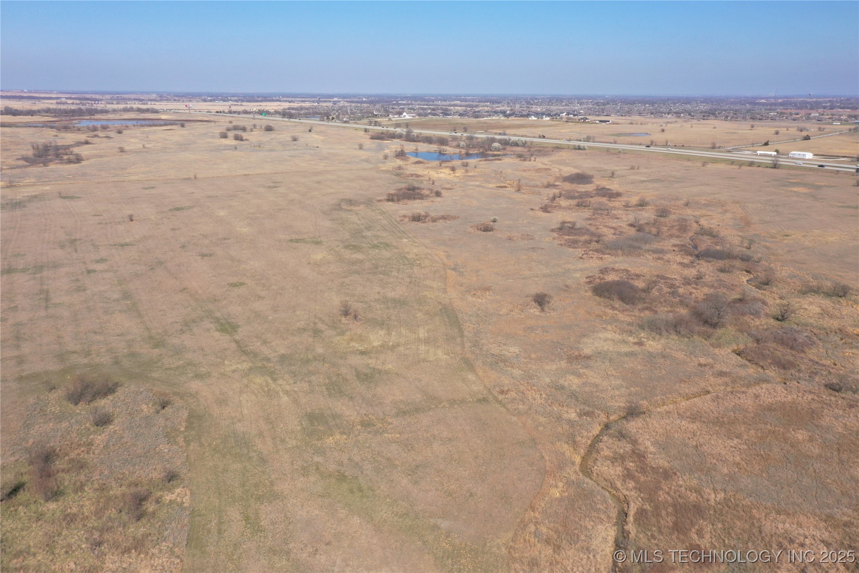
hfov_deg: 65.5
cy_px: 286
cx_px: 430
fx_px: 668
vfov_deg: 46.4
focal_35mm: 28
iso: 100
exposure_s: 1/120
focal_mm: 10.26
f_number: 11
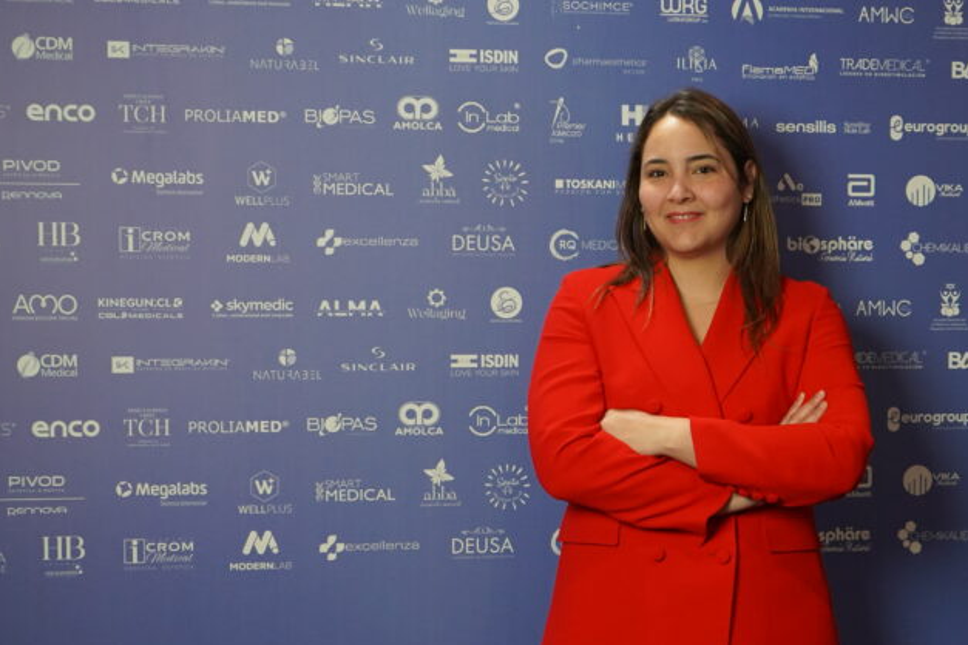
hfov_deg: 25.1
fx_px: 2151
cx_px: 729
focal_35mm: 80
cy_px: 428
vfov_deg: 17.0
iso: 4000
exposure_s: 1/160
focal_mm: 49
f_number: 4.5
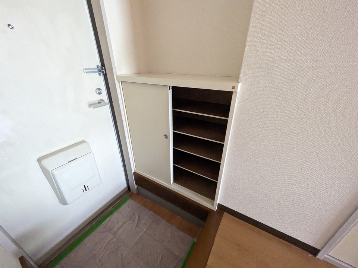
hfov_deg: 102.1
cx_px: 179
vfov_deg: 85.7
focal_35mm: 14
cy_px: 134
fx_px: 145
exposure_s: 1/30
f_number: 2.2
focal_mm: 1.83
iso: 2753
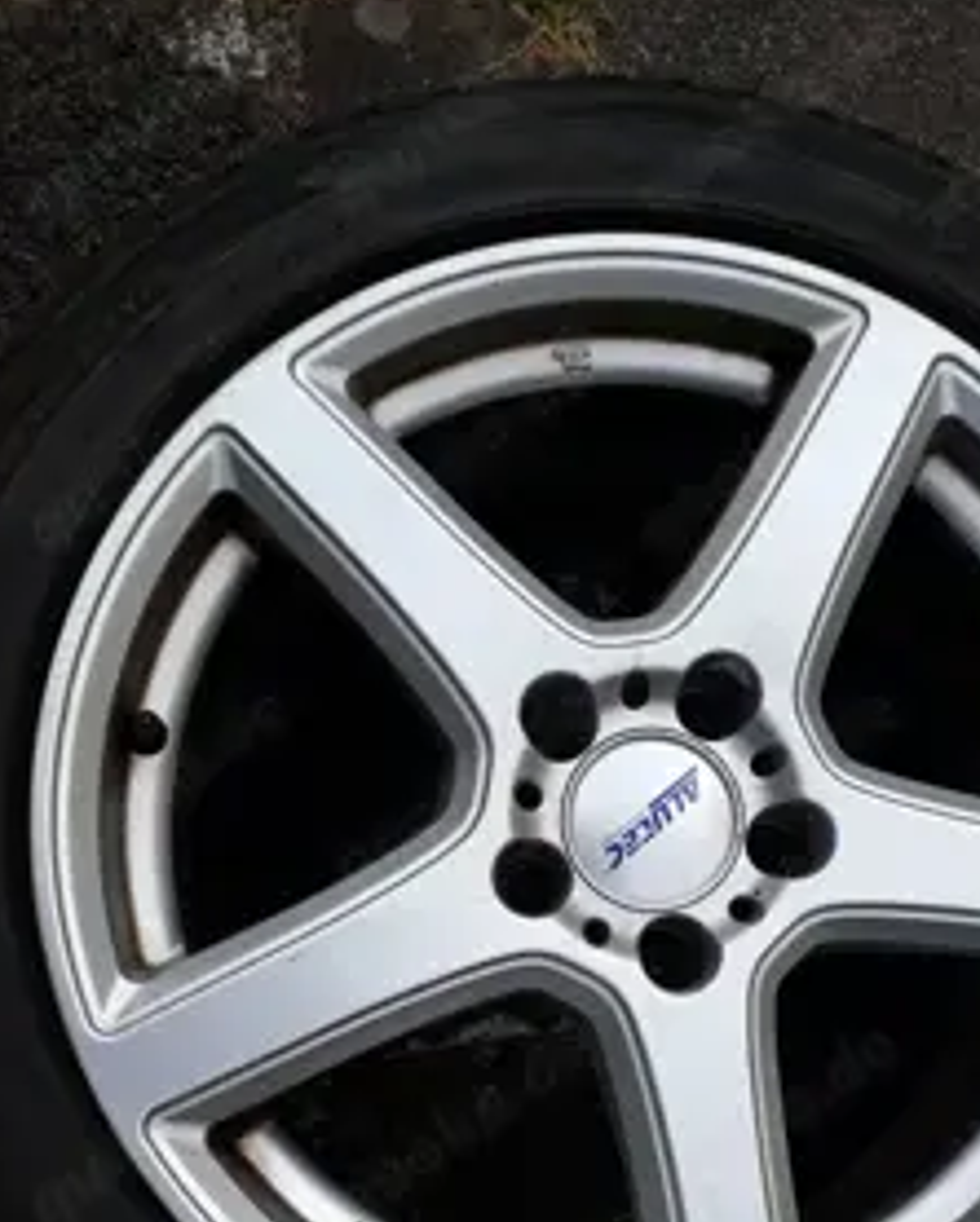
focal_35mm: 38
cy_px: 856
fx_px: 1376
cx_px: 622
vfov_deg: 46.8
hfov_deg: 38.9
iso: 40
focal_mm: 3.6
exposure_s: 1/1014
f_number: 1.9
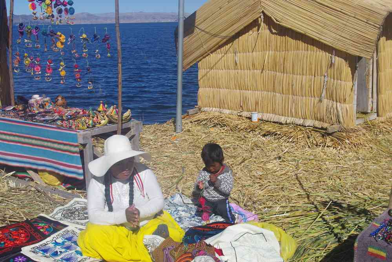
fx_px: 457
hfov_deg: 46.4
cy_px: 131
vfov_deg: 31.9
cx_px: 196
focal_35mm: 42
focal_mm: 28
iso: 200
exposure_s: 1/125
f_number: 11
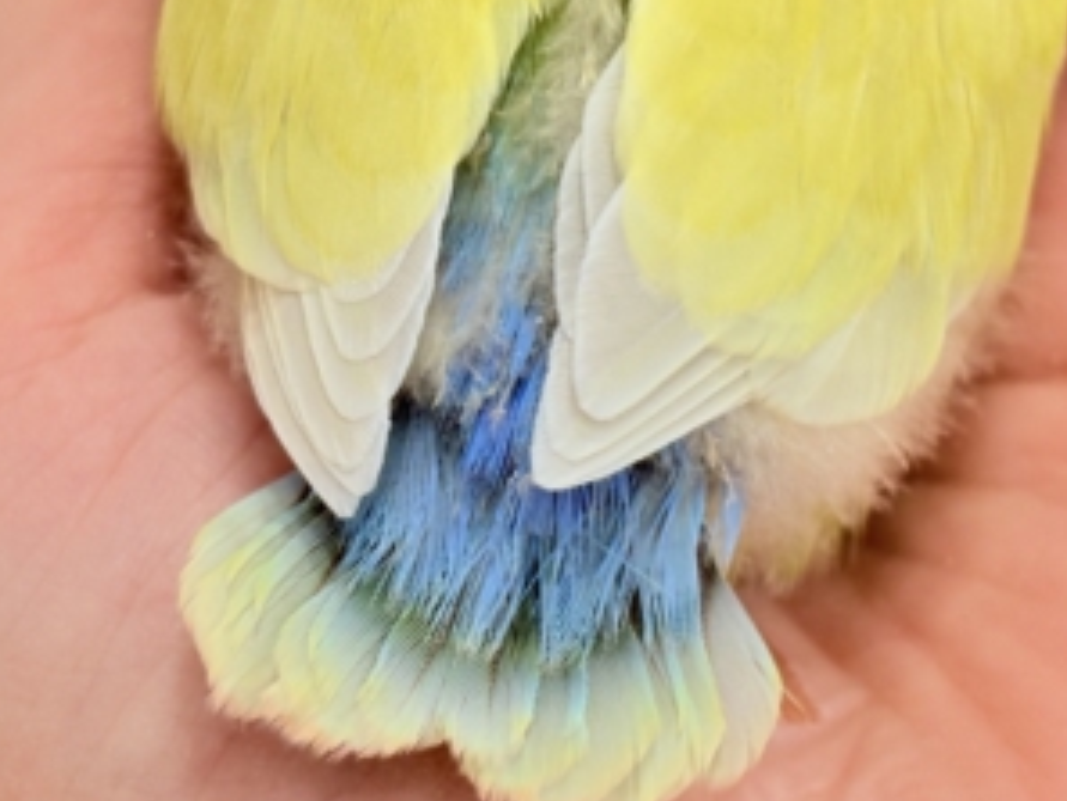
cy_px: 409
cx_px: 762
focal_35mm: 112
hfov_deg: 17.5
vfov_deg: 13.2
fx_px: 3454
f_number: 1.6
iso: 40
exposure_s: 1/50
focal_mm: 5.96
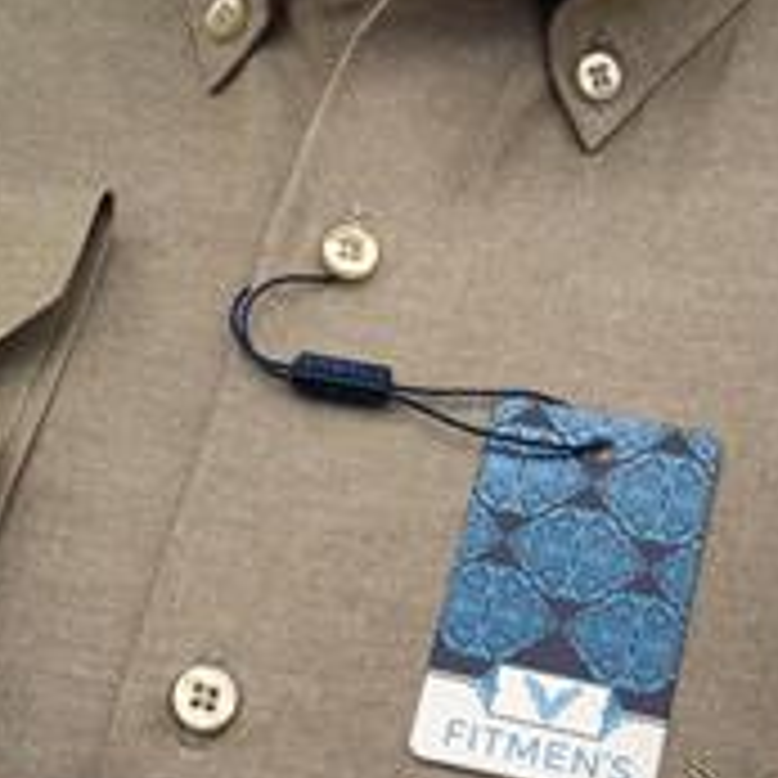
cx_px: 301
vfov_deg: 15.7
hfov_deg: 15.8
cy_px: 92
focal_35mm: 110
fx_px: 2797
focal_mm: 6
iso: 32
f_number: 2
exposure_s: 1/100
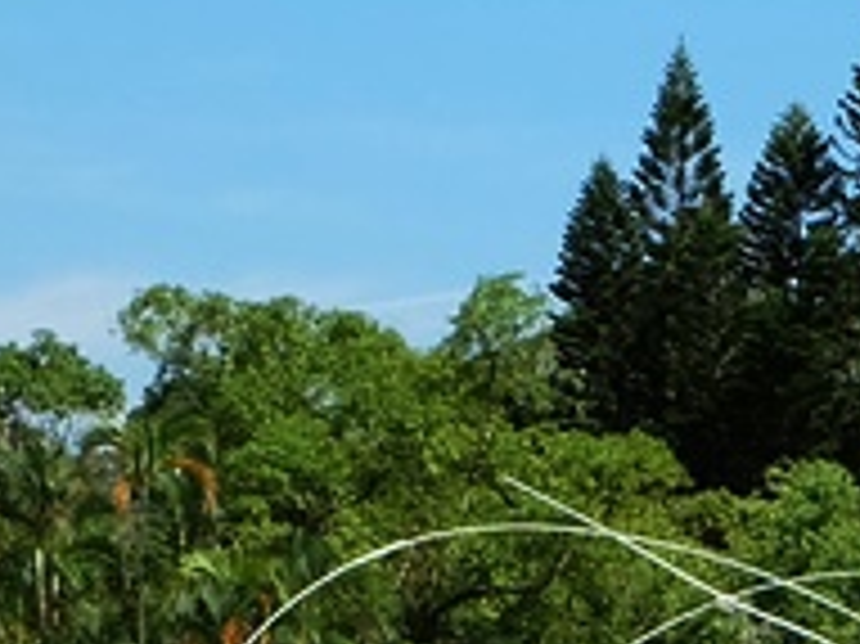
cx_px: 1927
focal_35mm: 217
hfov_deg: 8.5
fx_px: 5388
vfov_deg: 6.7
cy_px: 971
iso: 800
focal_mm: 28.2
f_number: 6.4
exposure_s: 1/2200
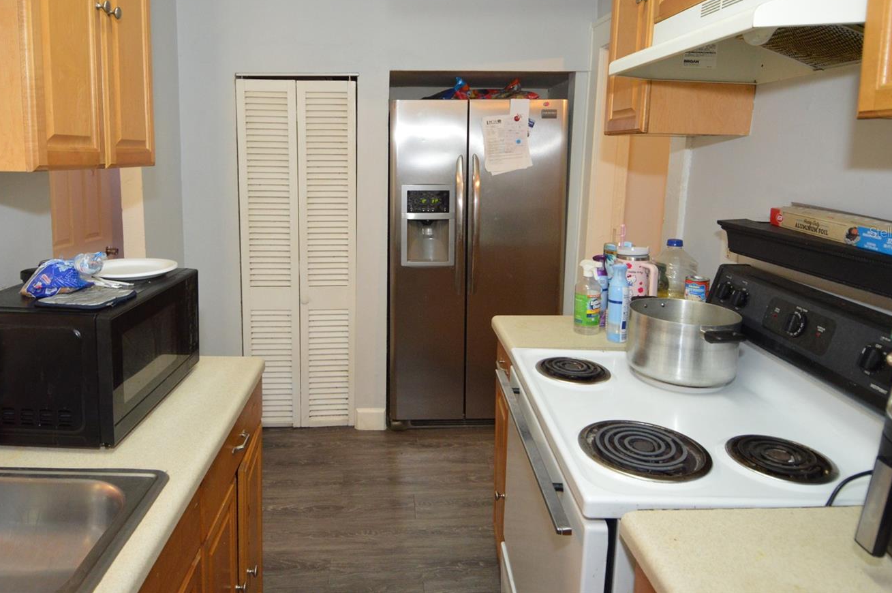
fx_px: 545
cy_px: 232
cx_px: 385
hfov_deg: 78.2
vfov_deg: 56.6
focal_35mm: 22
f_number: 4
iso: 1400
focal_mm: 12
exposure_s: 1/60
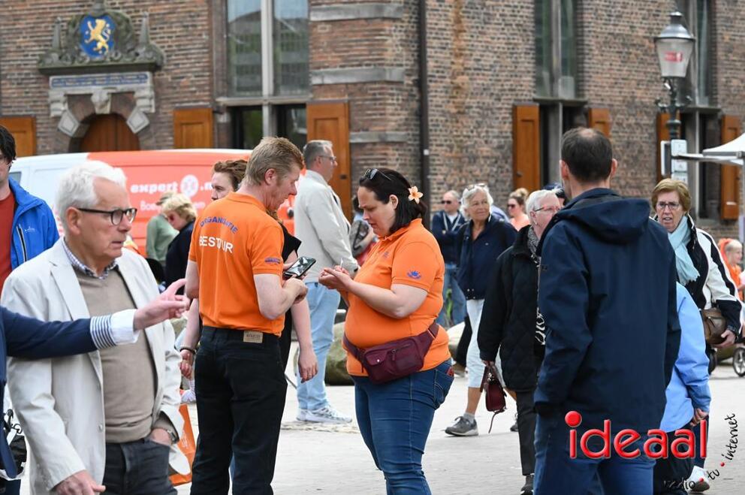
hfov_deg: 12.9
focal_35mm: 160
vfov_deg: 8.6
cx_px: 372
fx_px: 3307
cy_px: 248
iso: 10000
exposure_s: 1/5000
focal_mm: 160
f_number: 9
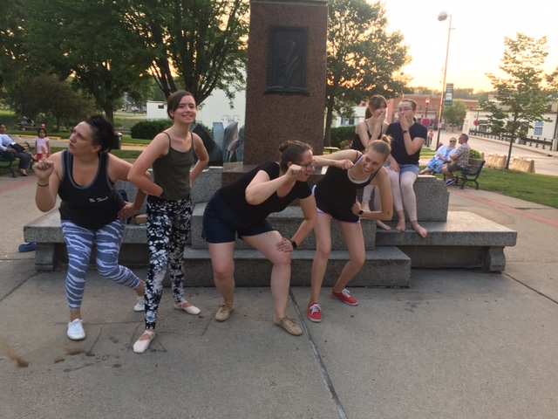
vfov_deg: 48.2
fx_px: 467
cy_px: 210
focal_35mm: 29
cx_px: 279
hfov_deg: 61.7
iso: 25
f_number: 2.2
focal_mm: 4.15
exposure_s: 1/40
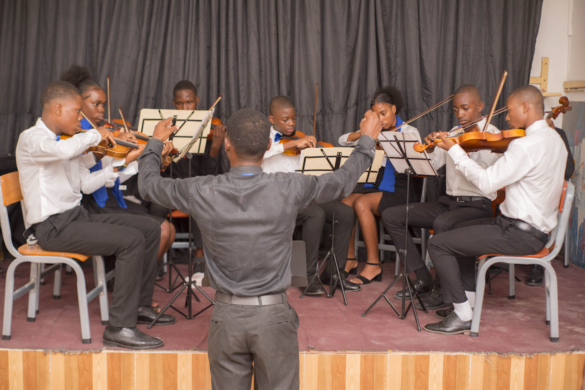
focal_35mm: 50
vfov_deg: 27.0
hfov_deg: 39.6
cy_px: 195
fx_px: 813
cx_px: 292
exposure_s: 1/200
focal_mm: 50
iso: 500
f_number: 2.8
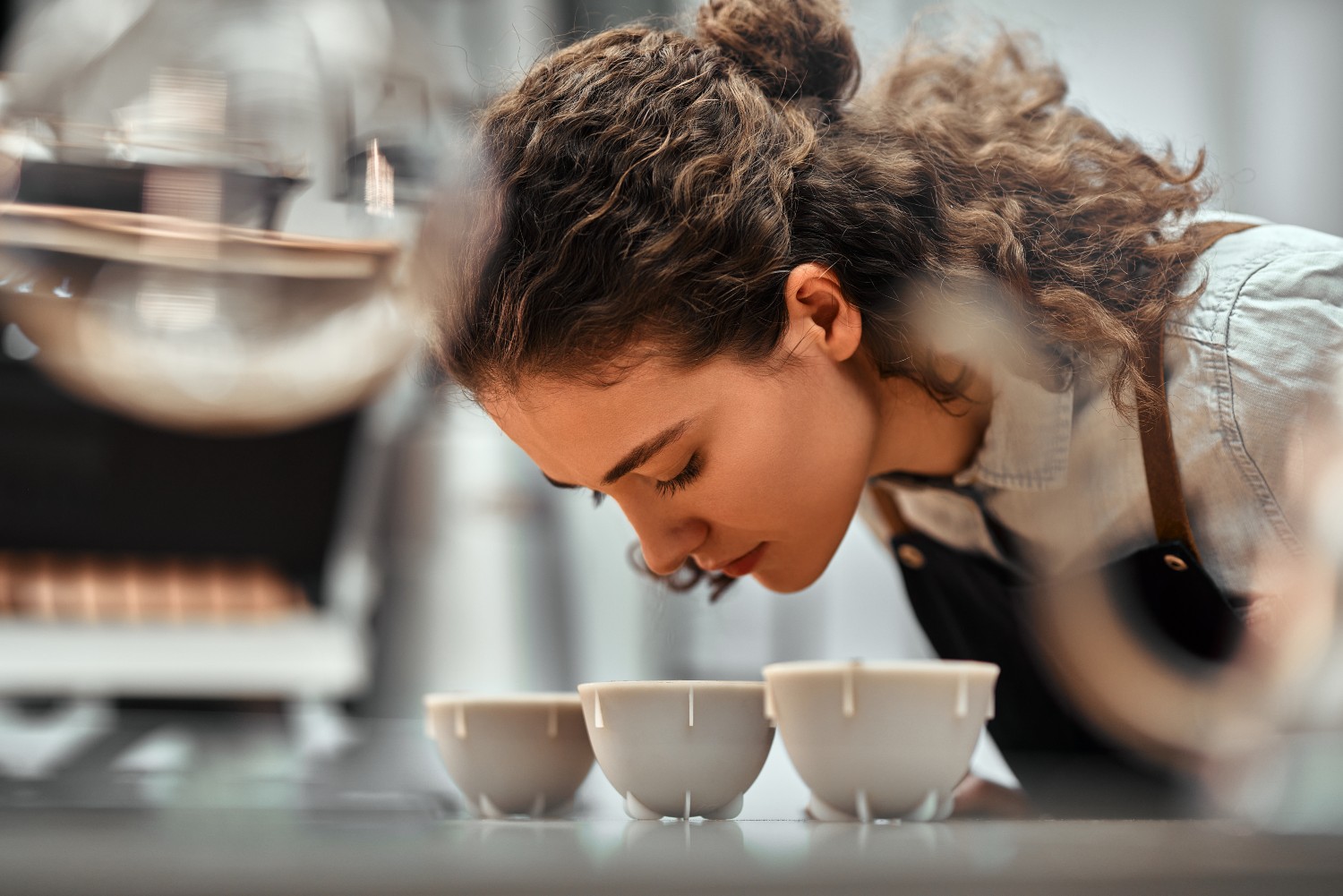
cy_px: 448
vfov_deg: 16.1
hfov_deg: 23.9
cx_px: 672
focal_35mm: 85
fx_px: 3172
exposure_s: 1/160
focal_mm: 85
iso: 200
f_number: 2
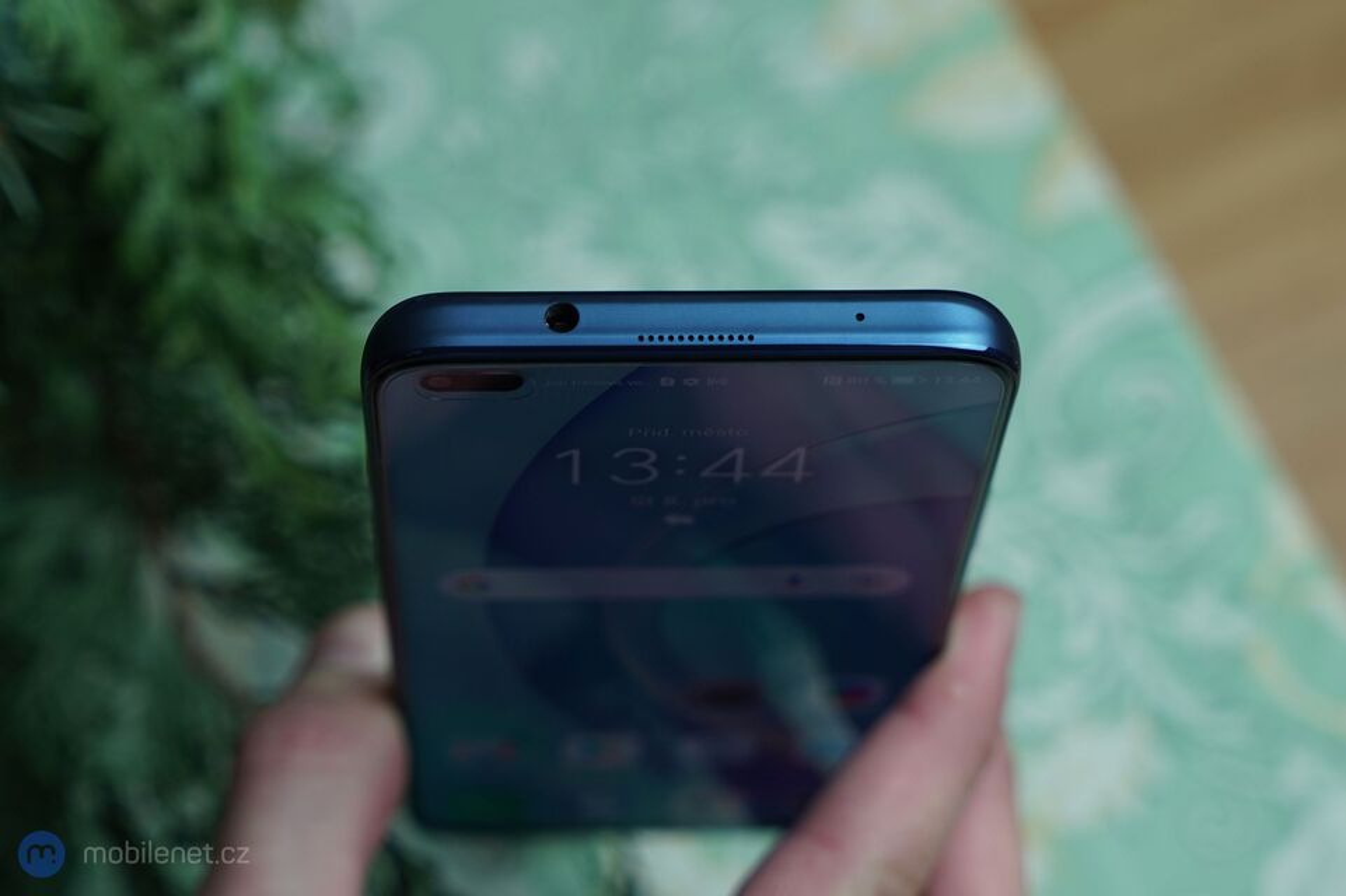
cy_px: 448
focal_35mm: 70
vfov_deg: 19.4
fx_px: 2616
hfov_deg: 28.9
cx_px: 673
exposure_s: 1/160
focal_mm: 70
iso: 400
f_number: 5.6
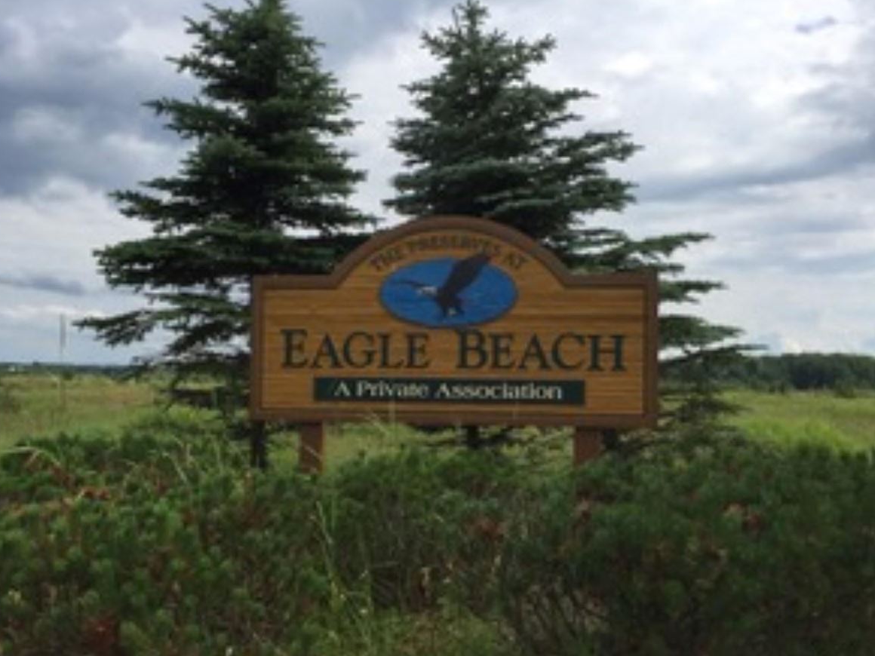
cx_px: 399
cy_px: 354
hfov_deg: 56.7
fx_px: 809
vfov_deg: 44.1
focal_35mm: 32
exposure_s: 1/2326
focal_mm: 4.15
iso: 32
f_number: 2.2
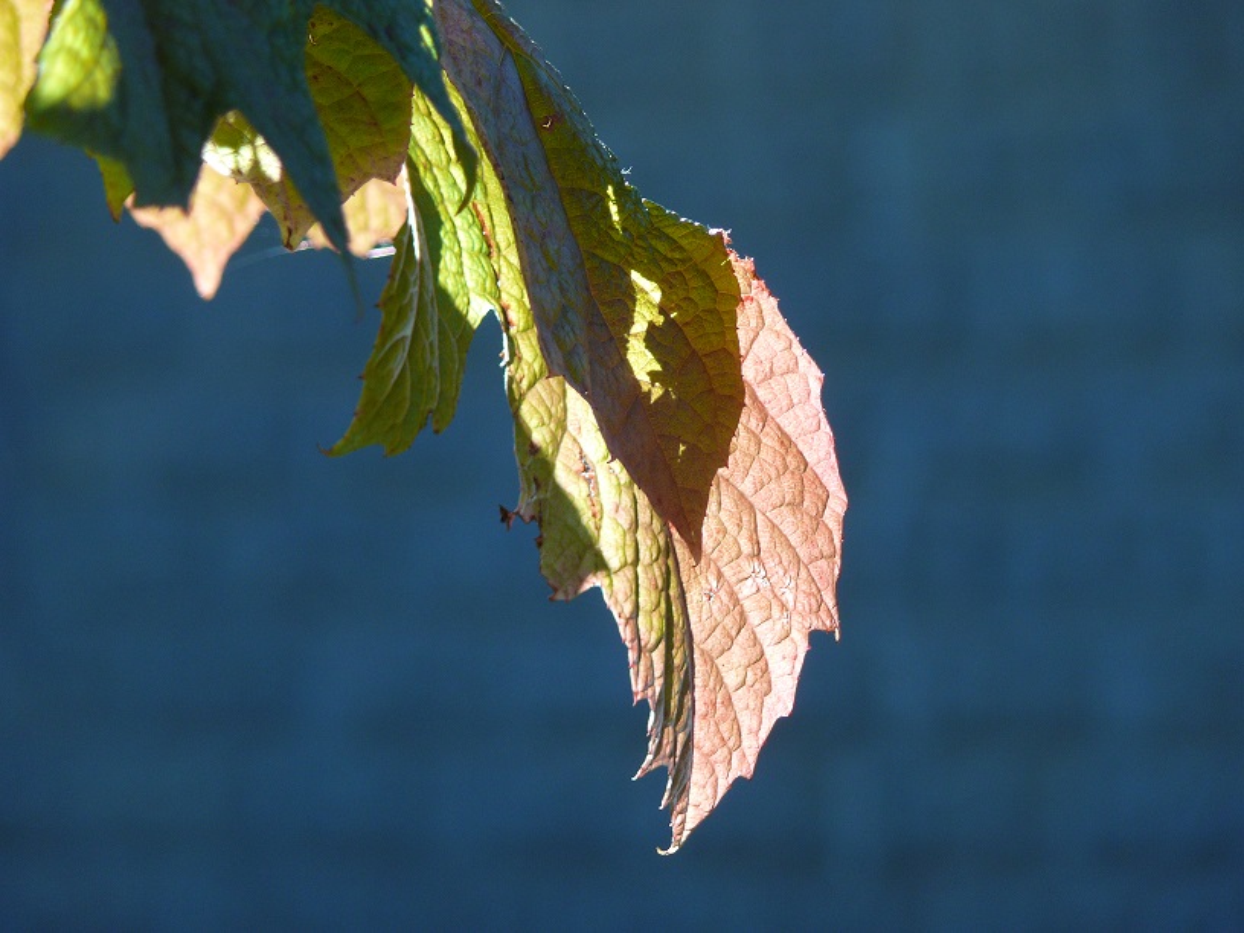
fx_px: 9559
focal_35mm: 266
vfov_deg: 5.6
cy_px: 466
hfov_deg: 7.4
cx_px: 622
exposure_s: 1/200
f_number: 3.6
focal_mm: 50.3
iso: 100
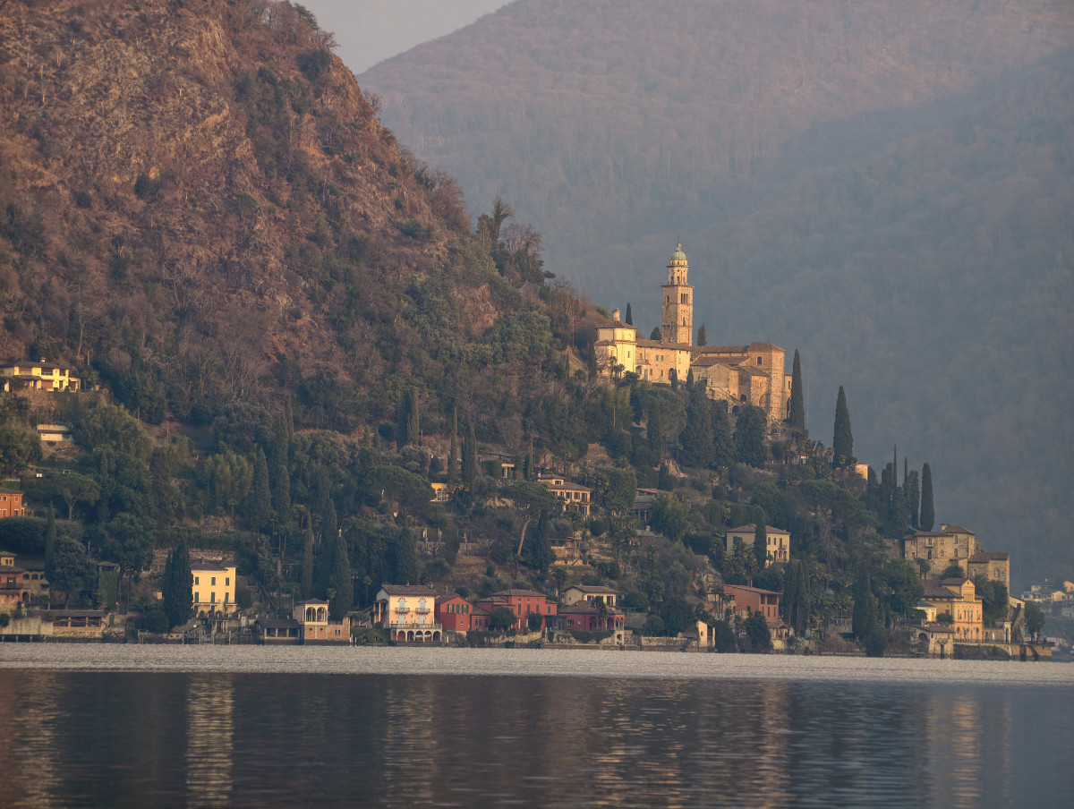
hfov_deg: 9.9
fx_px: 6215
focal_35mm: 200
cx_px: 537
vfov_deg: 7.4
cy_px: 404
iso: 212
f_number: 2.7
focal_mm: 52.8
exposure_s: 1/100
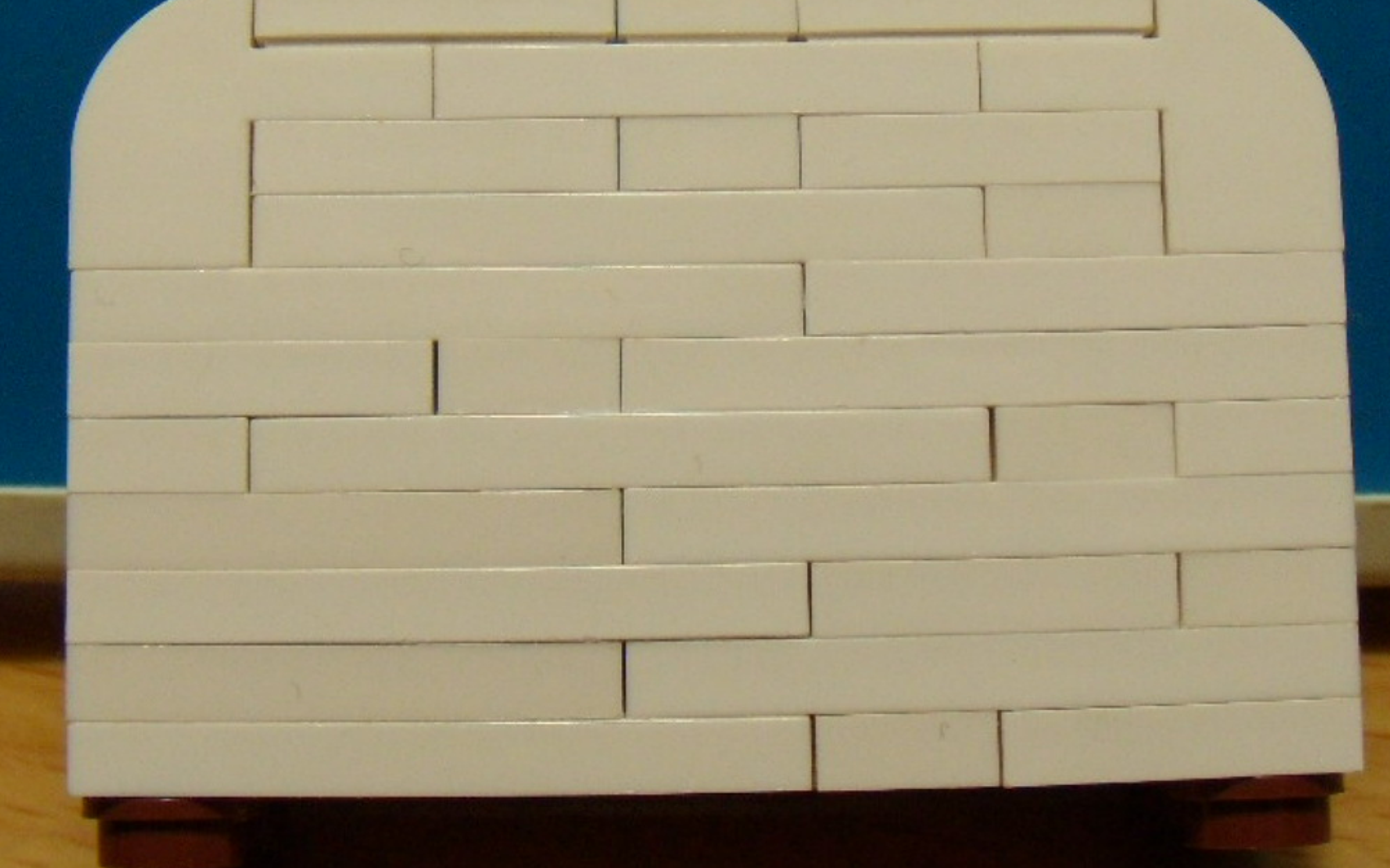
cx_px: 701
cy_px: 417
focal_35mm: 39
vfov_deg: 32.8
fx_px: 1477
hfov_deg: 50.4
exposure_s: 1/60
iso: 250
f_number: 3.6
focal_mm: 6.4
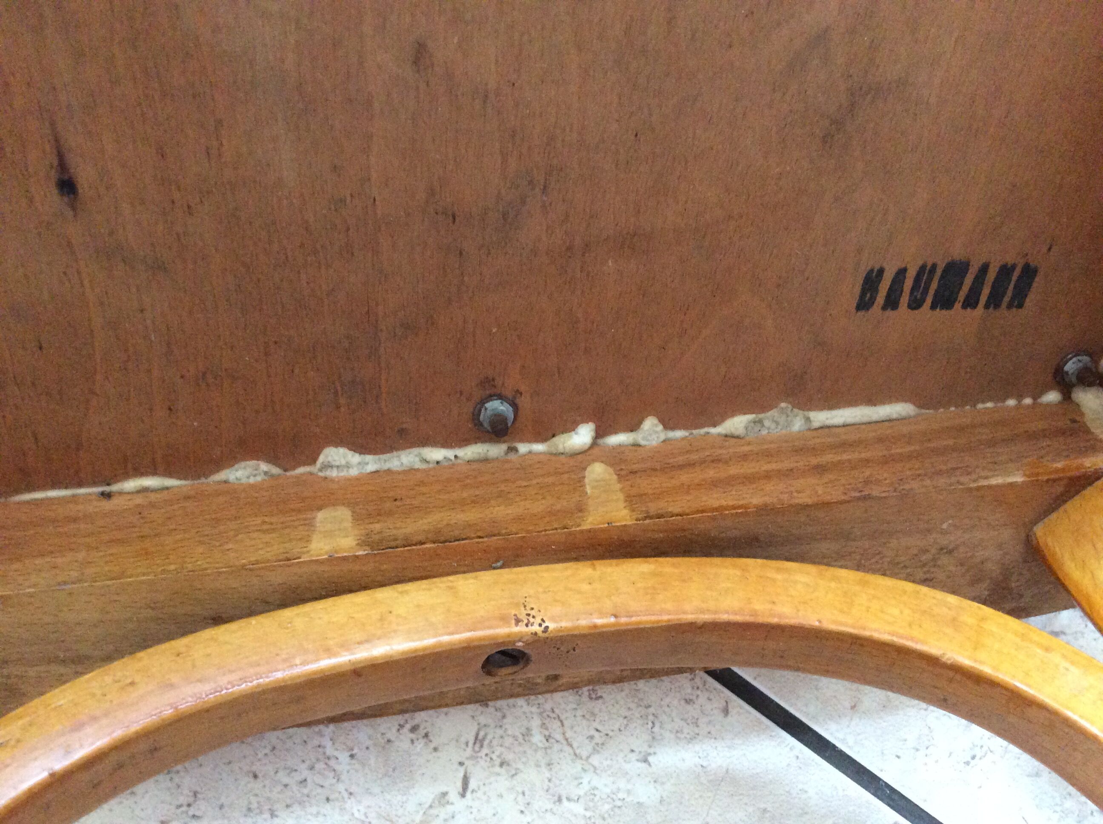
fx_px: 1018
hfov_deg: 56.9
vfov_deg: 44.1
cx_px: 552
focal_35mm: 32
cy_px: 412
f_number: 2.4
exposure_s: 1/20
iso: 320
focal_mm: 3.3
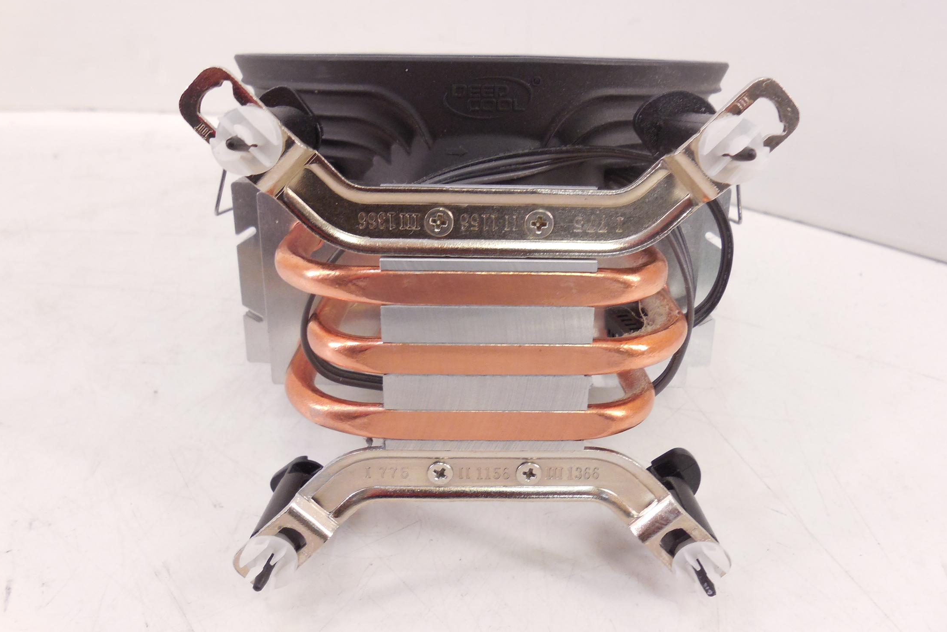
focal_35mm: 28
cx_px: 479
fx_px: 737
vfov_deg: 46.4
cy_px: 316
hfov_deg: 65.5
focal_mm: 4.6
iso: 250
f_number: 3.5
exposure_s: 1/30
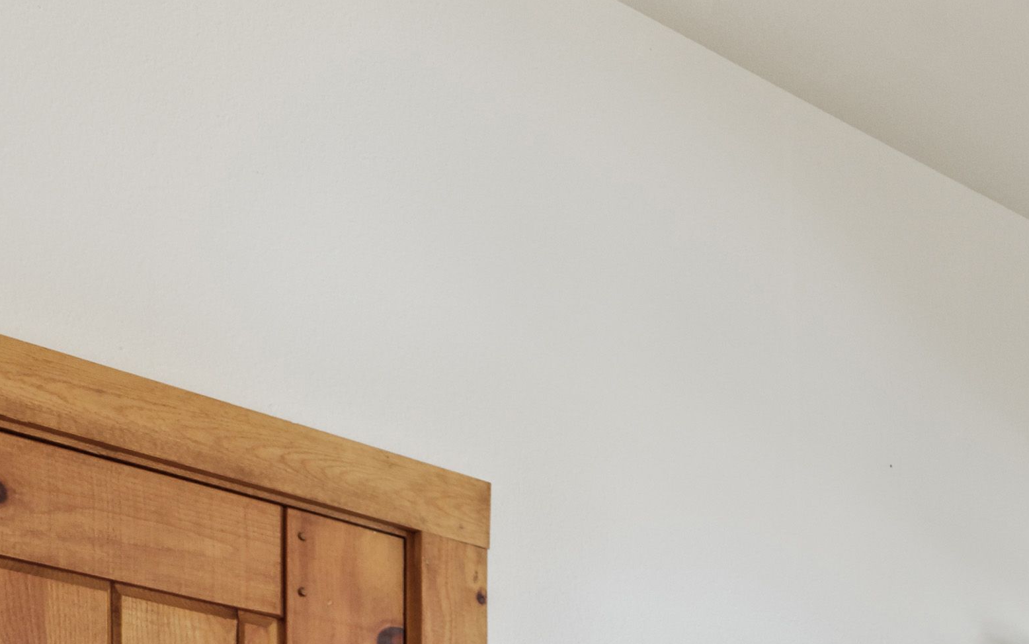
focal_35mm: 67
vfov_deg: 16.1
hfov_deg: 24.5
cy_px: 1189
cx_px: 1501
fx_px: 1879
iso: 500
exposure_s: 1/125
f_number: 7.1
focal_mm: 17
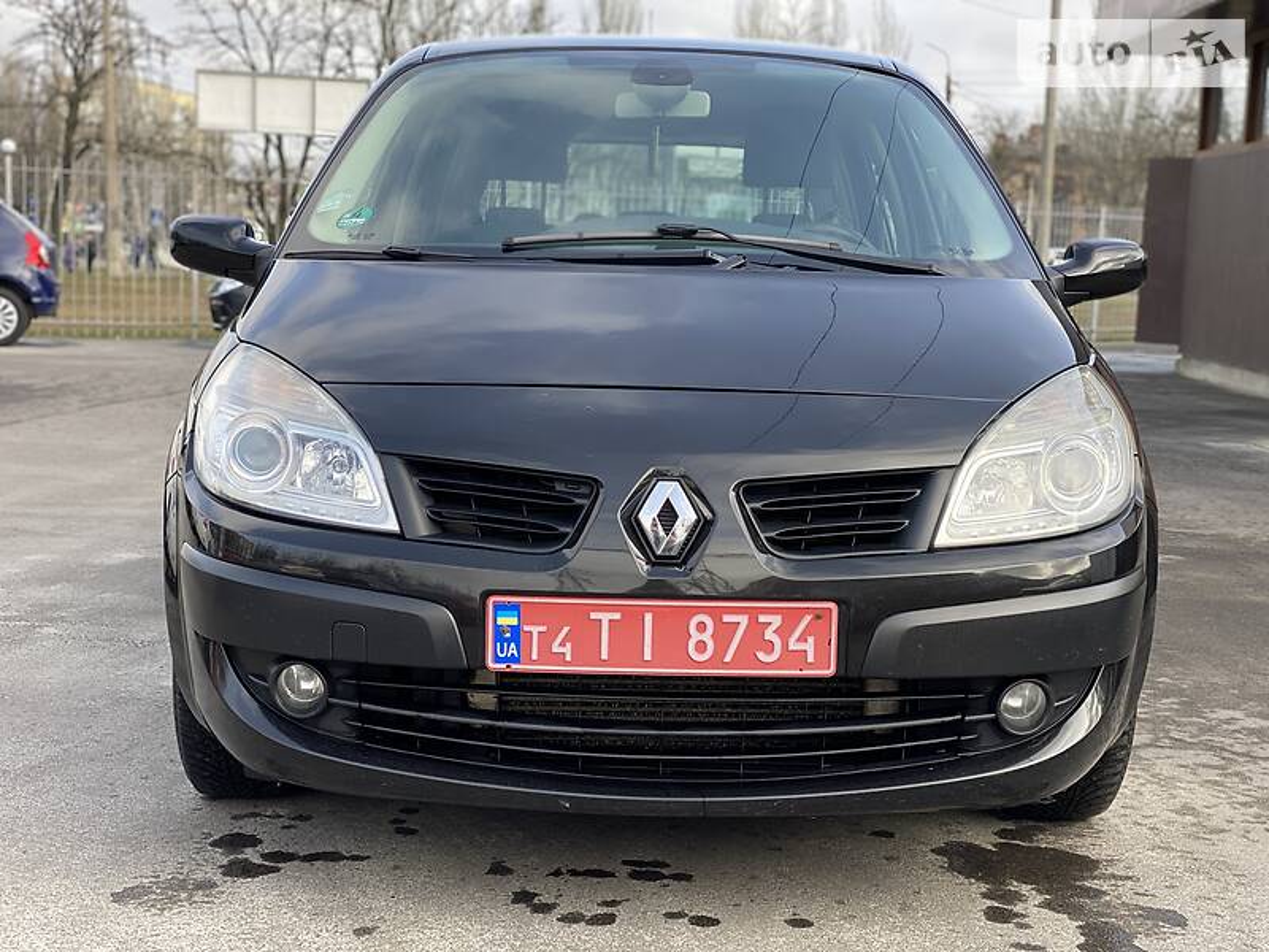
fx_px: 1906
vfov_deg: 28.0
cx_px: 634
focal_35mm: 52
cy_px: 476
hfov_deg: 36.8
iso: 20
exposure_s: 1/221
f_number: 2
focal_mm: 6
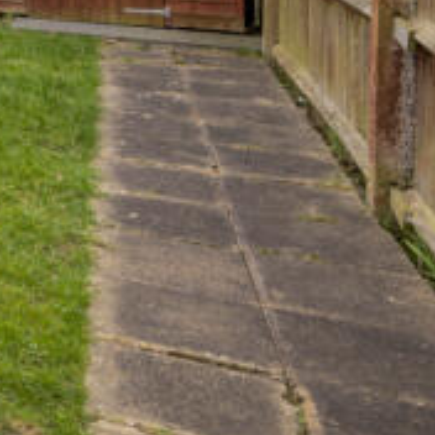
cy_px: -159
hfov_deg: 16.7
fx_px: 981
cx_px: -492
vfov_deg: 22.0
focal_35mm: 69
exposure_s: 1/125
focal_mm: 14
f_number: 8
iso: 200
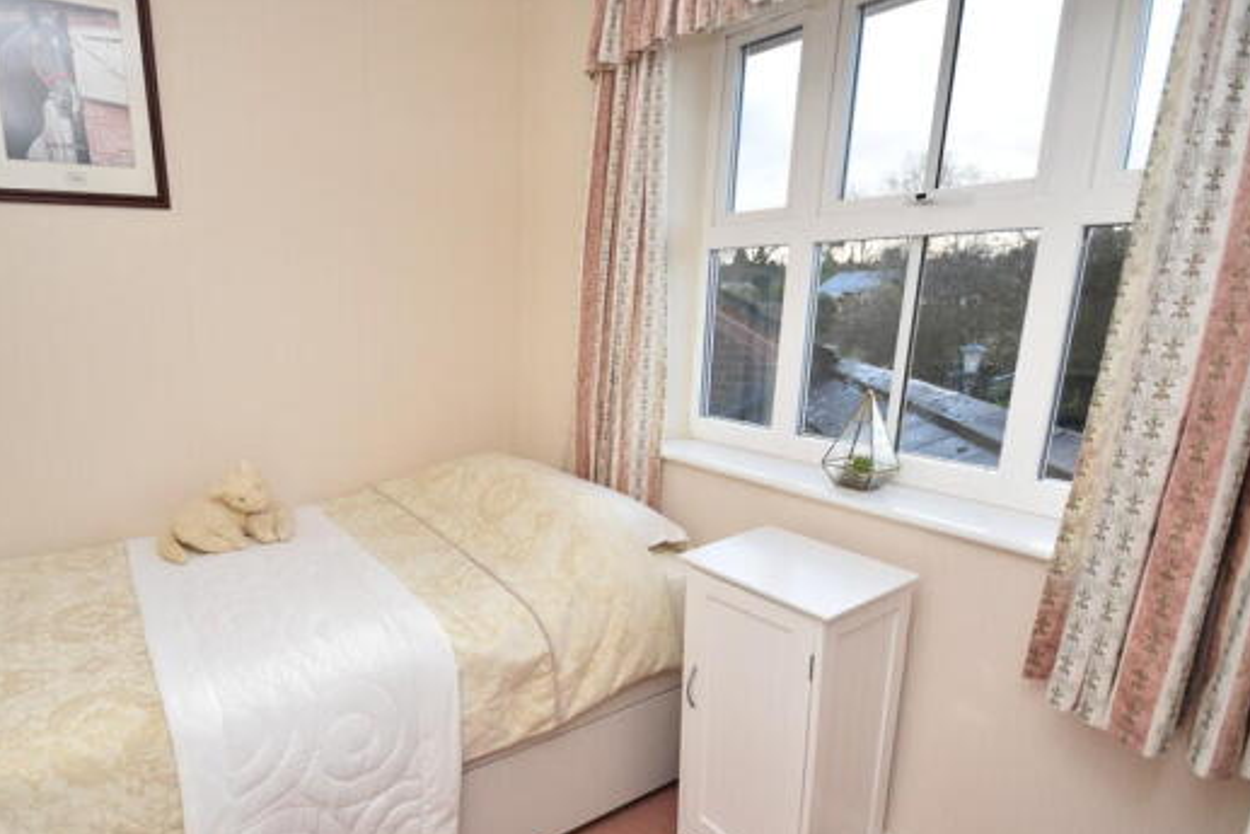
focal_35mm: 19
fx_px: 660
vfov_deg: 64.5
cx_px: 473
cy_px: 446
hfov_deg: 85.3
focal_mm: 10
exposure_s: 1/200
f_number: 5
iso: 220
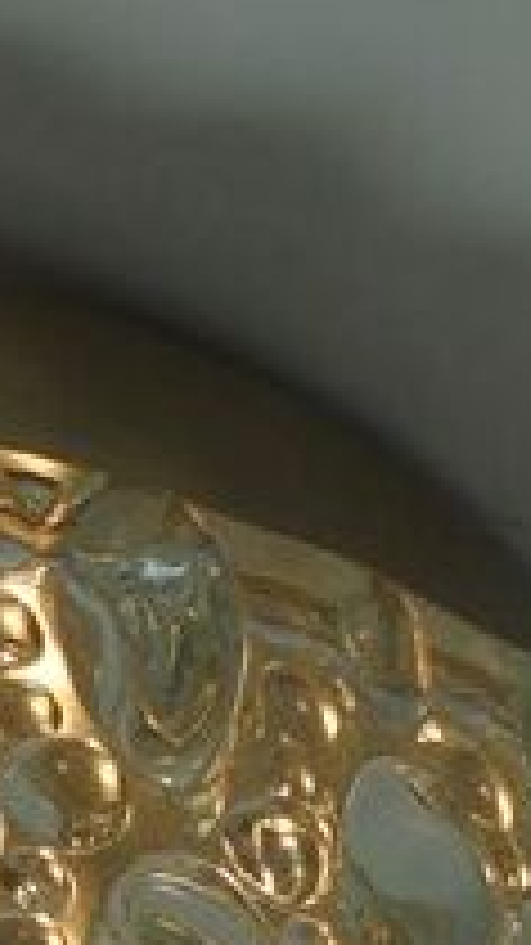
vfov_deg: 13.0
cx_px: -477
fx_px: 3983
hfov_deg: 7.4
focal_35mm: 159
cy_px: 1289
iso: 100
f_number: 4
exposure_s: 1/320
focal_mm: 6.1
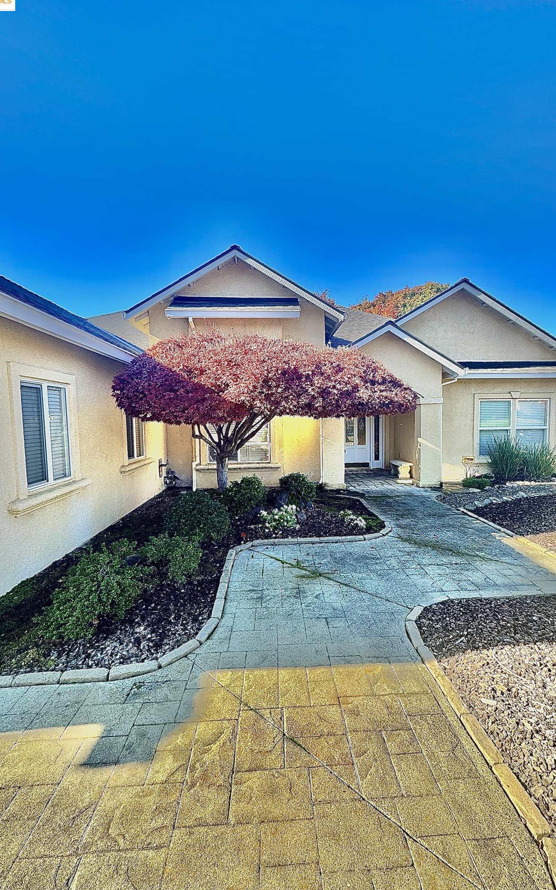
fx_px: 364
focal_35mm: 15
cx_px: 291
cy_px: 441
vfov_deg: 101.5
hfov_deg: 74.8
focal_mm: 2.22
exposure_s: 1/328
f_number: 2.2
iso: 40
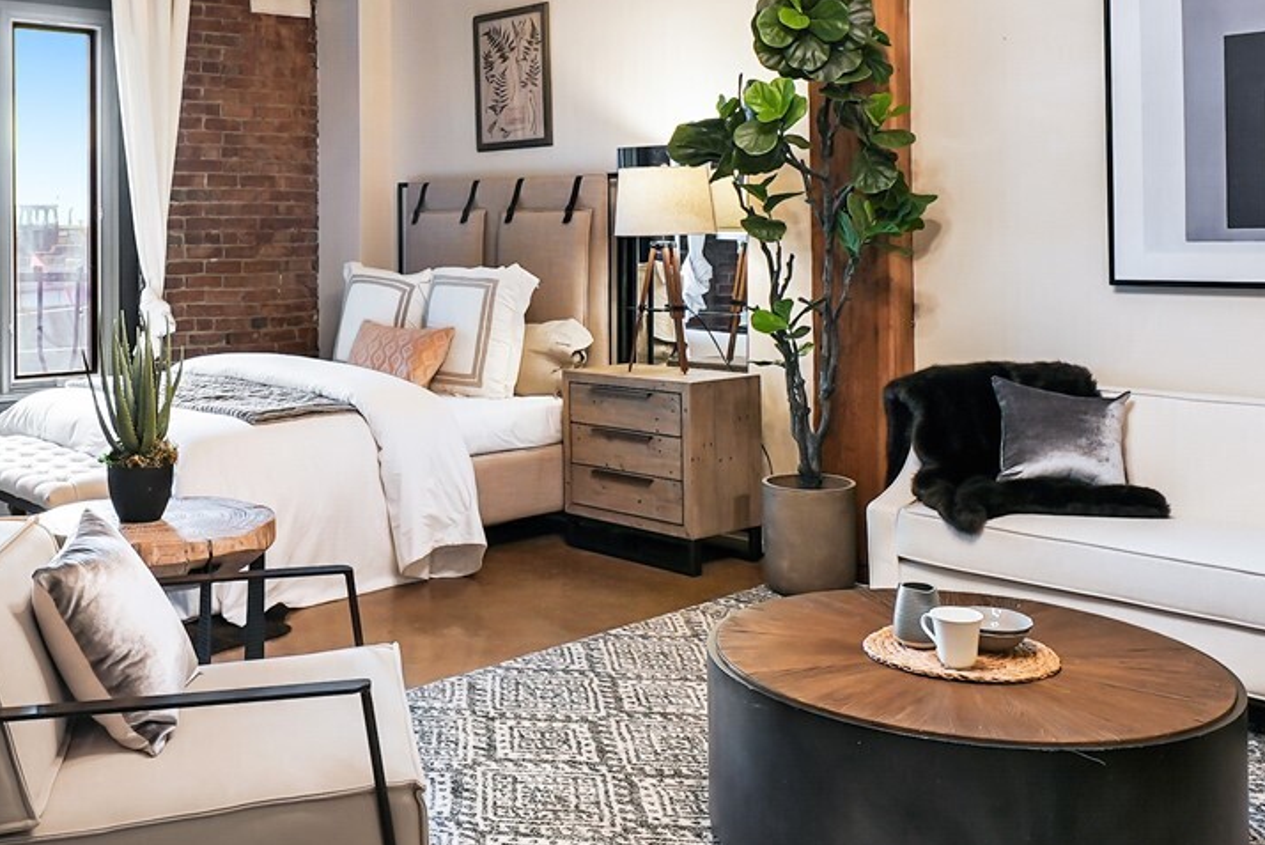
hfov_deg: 49.5
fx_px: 1336
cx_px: 389
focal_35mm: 38
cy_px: 227
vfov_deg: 34.5
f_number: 8
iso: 160
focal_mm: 16
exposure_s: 1/2
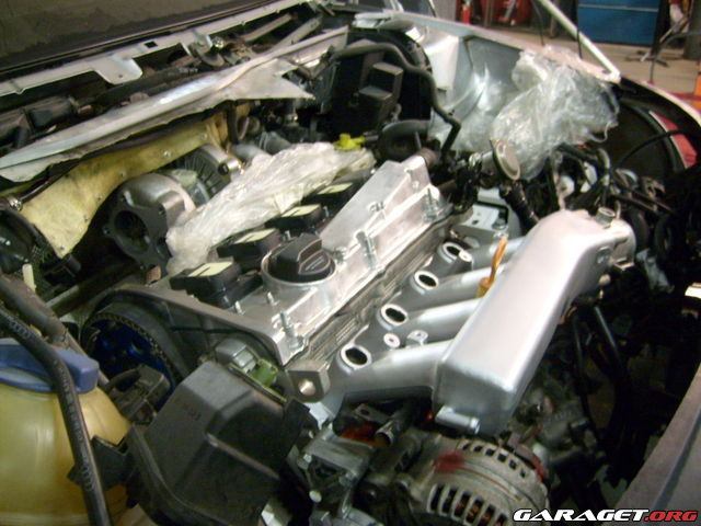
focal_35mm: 35
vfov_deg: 40.7
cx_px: 350
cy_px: 263
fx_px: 709
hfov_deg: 52.6
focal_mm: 5.8
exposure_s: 1/3
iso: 200
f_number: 2.8
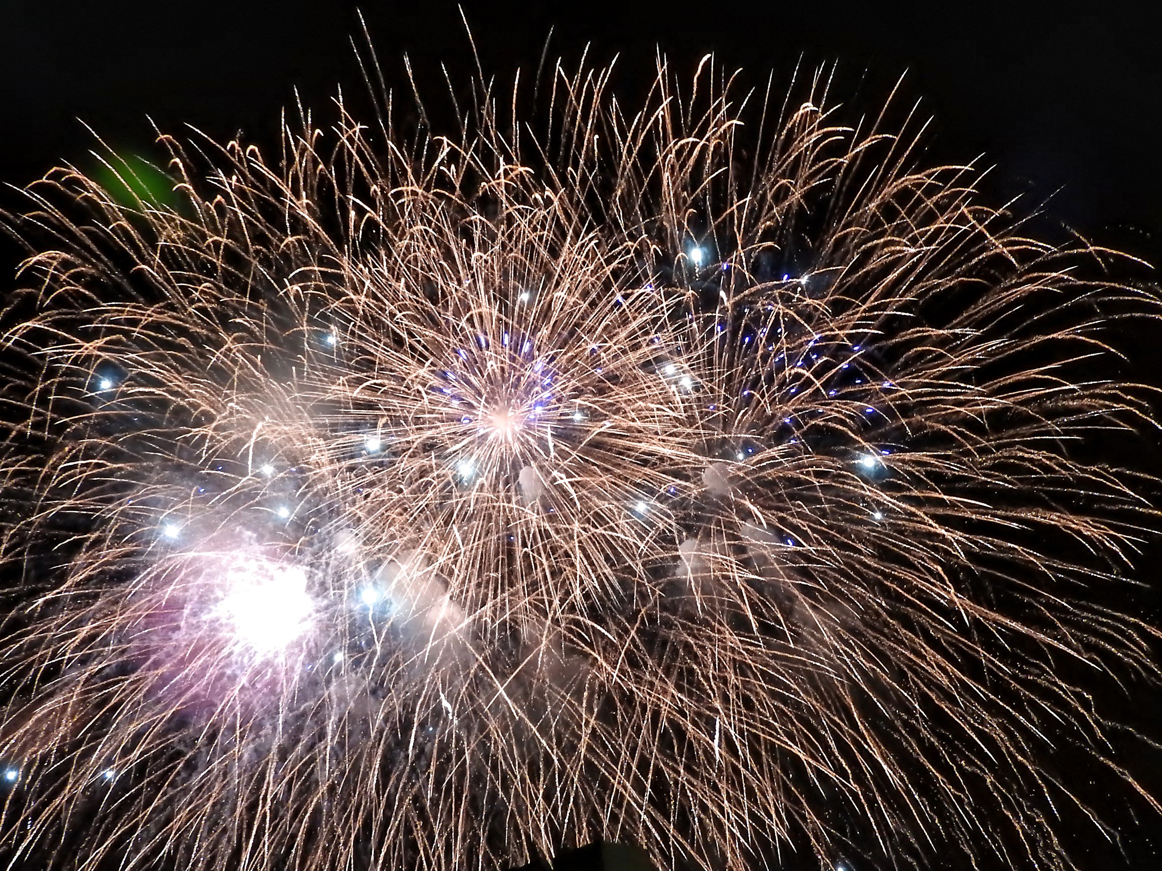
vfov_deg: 36.0
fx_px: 1343
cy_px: 436
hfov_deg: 46.8
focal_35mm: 40
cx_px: 581
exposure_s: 1/15
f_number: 3.8
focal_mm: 7.2
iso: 1250
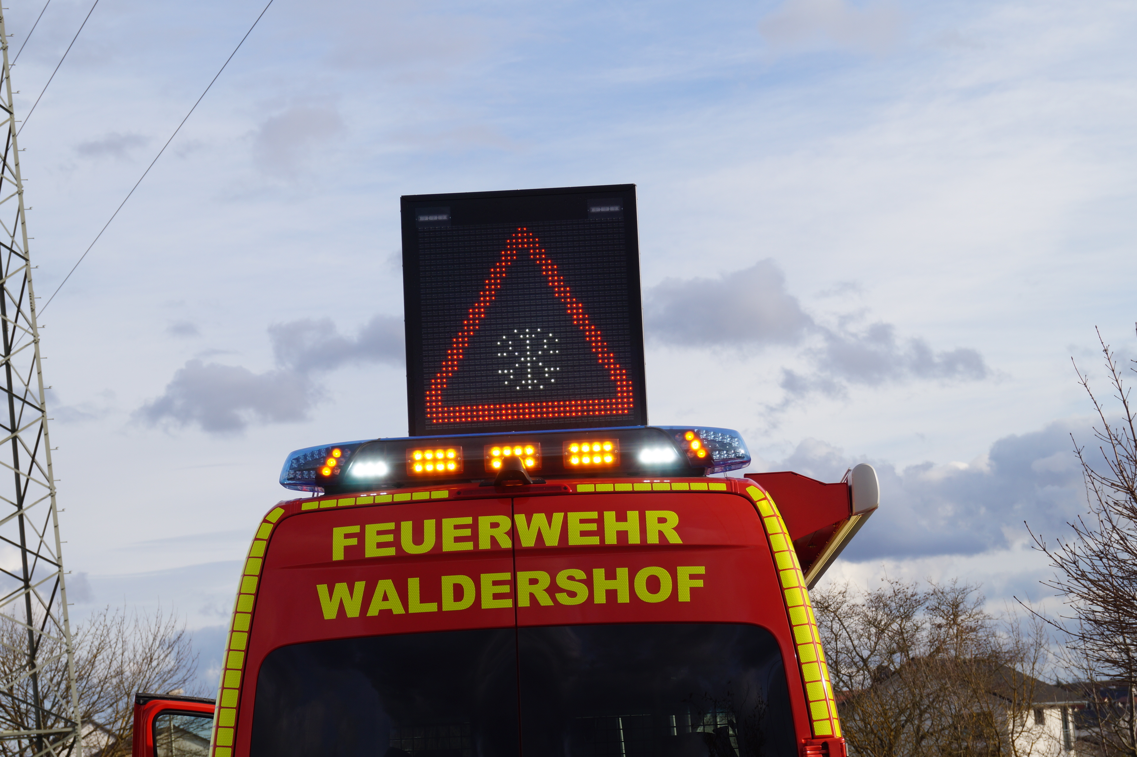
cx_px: 568
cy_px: 378
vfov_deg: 16.5
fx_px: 2604
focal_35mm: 82
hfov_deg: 24.6
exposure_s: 1/160
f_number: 9
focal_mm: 55
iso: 100
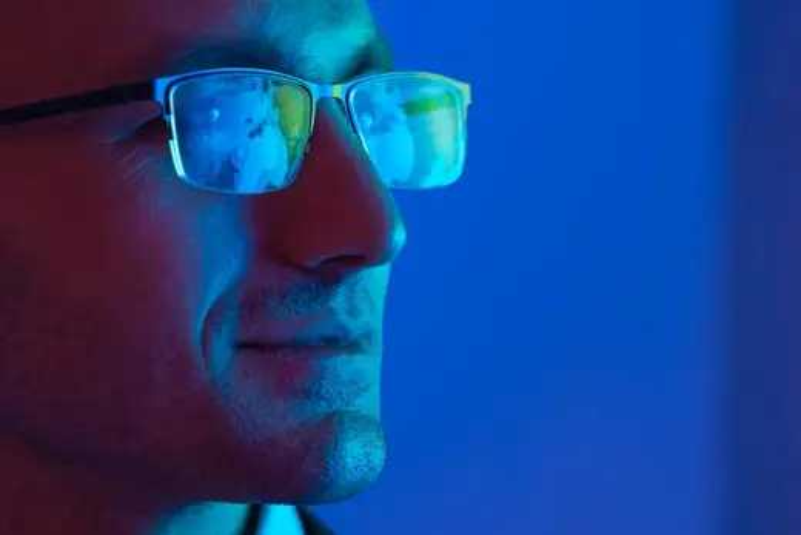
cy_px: 268
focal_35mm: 135
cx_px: 400
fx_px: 3004
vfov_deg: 10.2
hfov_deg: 15.2
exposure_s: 1/30
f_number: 6.3
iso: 1600
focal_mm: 135
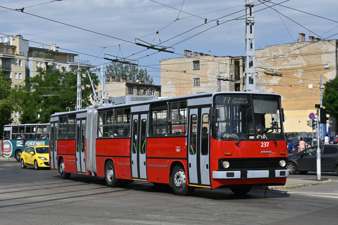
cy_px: 112
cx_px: 169
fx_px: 620
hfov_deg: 30.5
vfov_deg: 20.6
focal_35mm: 66
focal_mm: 44
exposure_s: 1/1250
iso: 125
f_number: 6
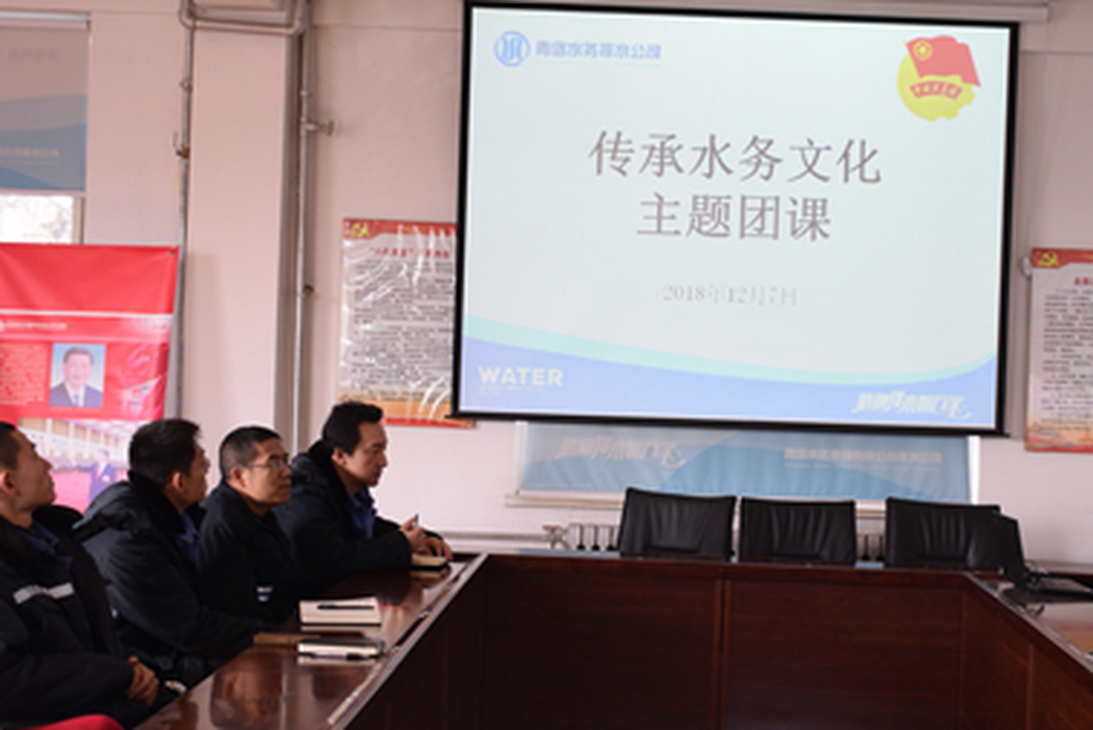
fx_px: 1731
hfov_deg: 34.9
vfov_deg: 23.8
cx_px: 683
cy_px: 390
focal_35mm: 57
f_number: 5
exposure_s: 1/100
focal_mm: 24
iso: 400
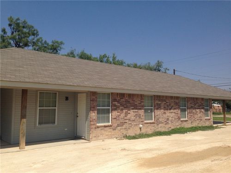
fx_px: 220
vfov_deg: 42.9
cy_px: 86
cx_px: 116
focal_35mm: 33
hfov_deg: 55.4
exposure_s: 1/3012
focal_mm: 4.12
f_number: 2.4
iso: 50
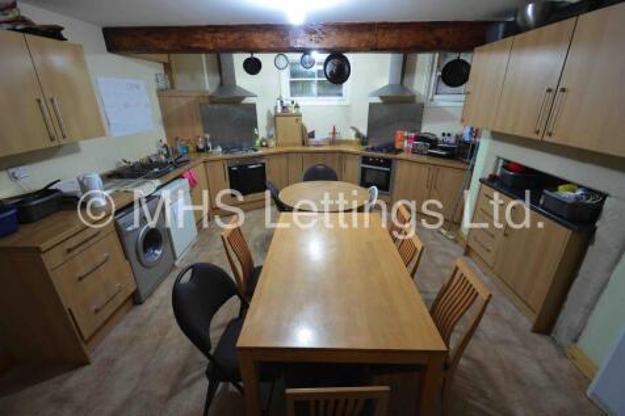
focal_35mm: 15
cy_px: 208
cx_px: 312
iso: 1000
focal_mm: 10
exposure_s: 1/20
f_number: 5
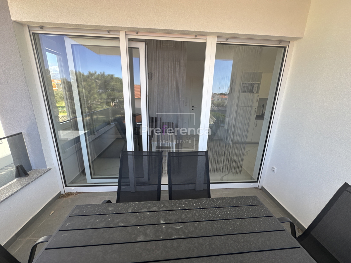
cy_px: 132
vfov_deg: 85.7
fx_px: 142
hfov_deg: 102.1
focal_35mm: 14
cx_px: 176
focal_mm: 2.22
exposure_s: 1/233
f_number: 2.2
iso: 40
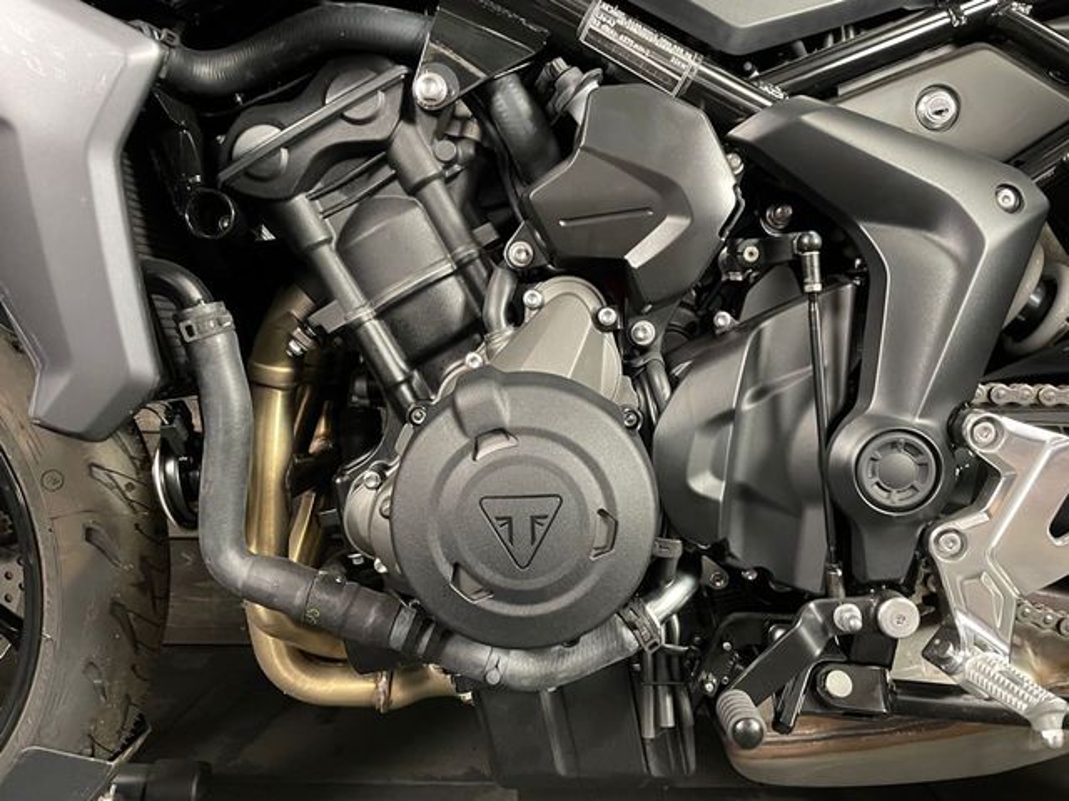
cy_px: 400
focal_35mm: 26
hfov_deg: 67.3
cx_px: 534
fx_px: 803
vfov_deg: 53.1
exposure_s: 1/25
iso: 500
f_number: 1.6
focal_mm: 4.2
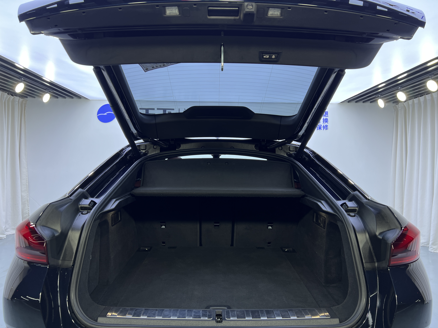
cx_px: 219
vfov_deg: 53.1
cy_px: 164
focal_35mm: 26
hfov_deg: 67.3
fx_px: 329
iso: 32
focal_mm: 5.7
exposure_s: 1/100
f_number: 1.5
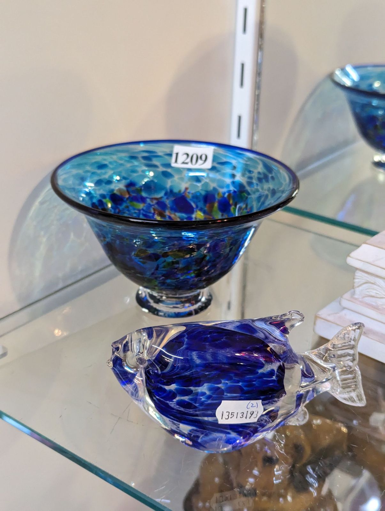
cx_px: 192
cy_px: 256
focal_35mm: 48
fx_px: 710
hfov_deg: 30.3
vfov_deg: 39.6
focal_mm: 6.81
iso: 686
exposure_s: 1/99.9
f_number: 1.85
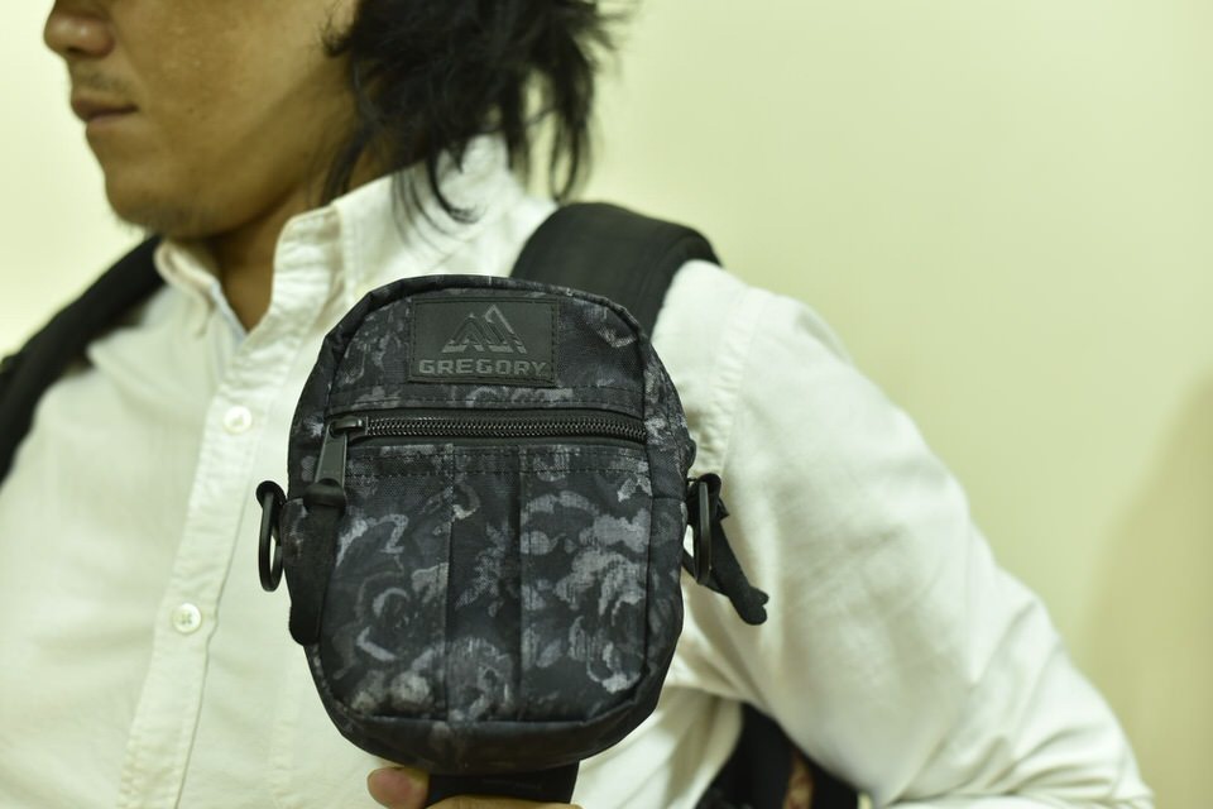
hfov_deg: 39.6
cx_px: 606
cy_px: 404
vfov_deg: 27.0
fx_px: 1685
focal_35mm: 50
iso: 1000
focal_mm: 50
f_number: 2.8
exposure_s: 1/20
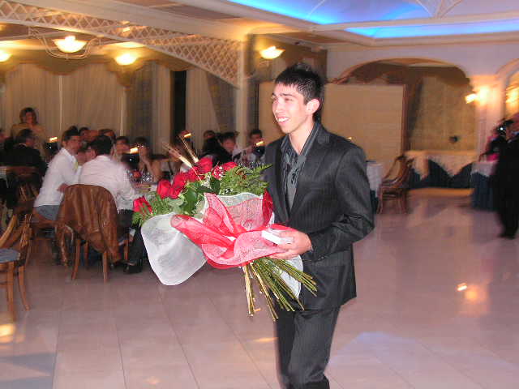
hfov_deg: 42.1
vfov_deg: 32.2
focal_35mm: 45
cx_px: 260
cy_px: 194
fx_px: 675
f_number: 3.2
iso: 200
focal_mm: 7.6
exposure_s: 1/40
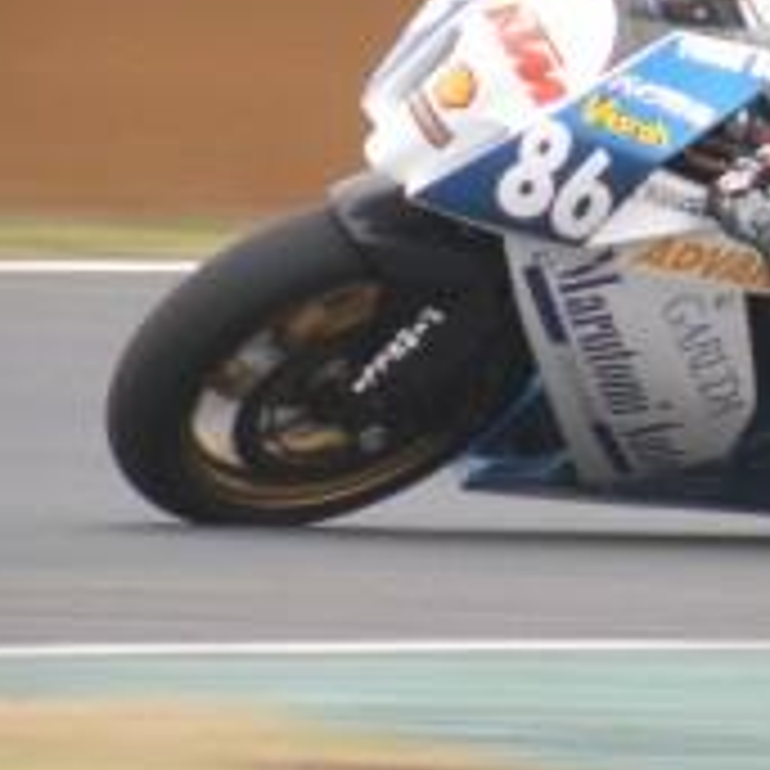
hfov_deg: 1.6
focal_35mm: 1125
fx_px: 28312
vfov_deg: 1.6
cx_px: 901
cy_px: 180
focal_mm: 84.2
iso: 131
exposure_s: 1/124
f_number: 4.5
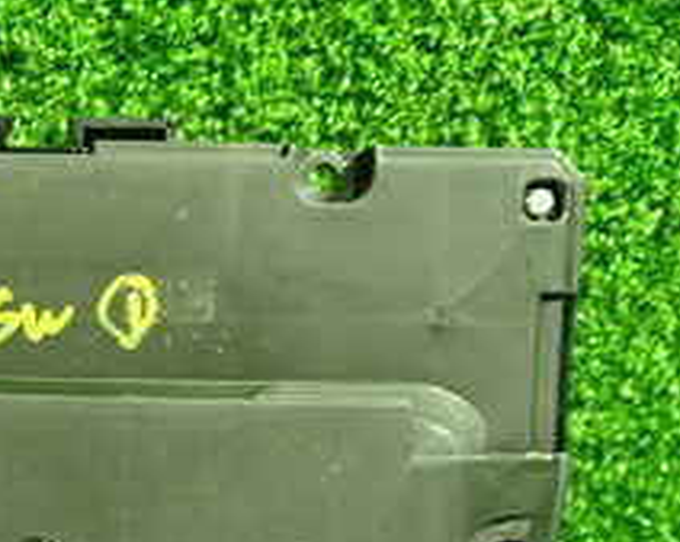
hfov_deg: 22.4
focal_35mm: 83
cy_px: 638
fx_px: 1668
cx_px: 51
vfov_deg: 17.6
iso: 640
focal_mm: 5.4
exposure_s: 1/30
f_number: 2.3
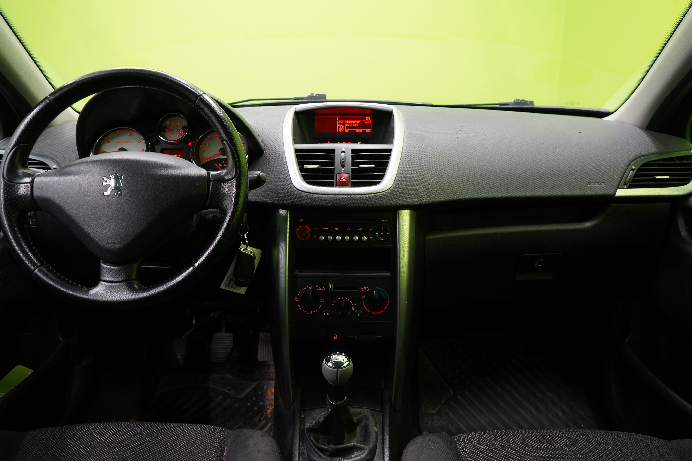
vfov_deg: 46.4
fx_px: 538
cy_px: 230
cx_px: 346
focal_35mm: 28
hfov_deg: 65.5
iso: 1250
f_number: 5.6
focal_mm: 28
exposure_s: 1/25
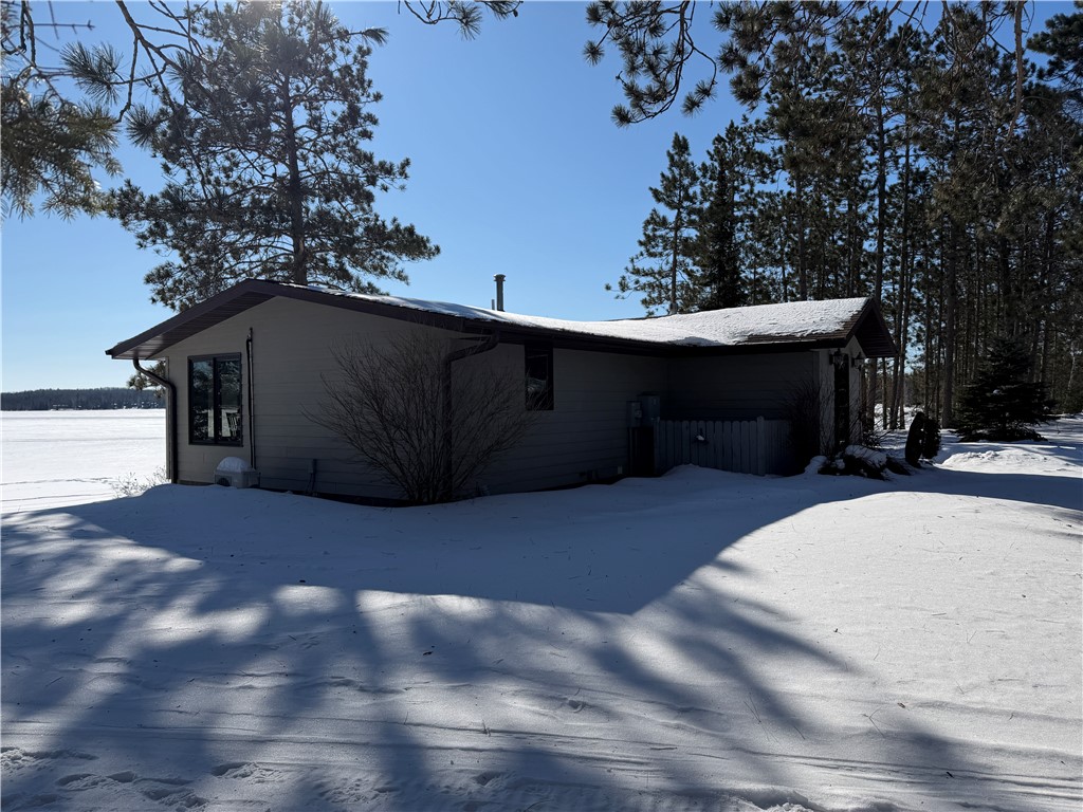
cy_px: 406
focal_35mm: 24
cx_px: 542
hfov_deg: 71.6
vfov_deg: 56.8
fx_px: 751
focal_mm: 6.76
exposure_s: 1/9091
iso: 80
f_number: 1.78
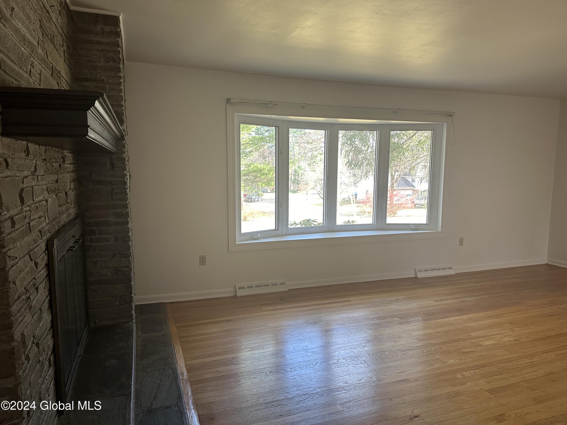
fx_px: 393
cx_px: 284
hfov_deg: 71.6
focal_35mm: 24
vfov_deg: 56.8
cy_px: 212
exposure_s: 1/120
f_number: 1.78
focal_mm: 6.86
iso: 200
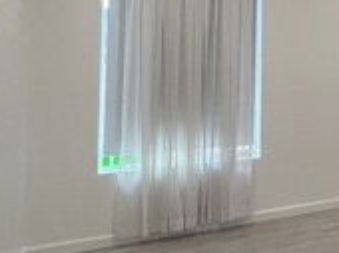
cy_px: 48
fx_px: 479
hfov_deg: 31.0
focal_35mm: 49
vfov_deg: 28.9
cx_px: 433
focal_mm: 1.57
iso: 80
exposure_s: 1/122
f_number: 1.8
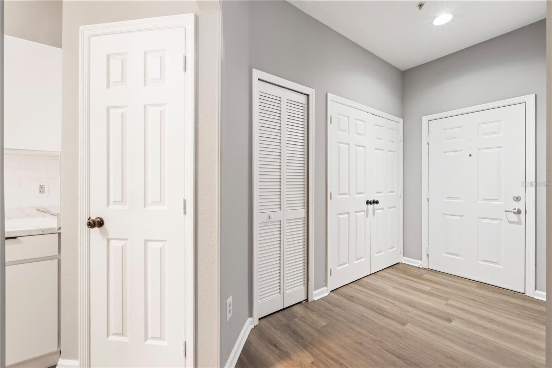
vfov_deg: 77.3
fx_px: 230
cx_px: 276
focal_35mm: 15
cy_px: 184
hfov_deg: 100.4
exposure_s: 1.5
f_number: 8
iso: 320
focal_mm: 10
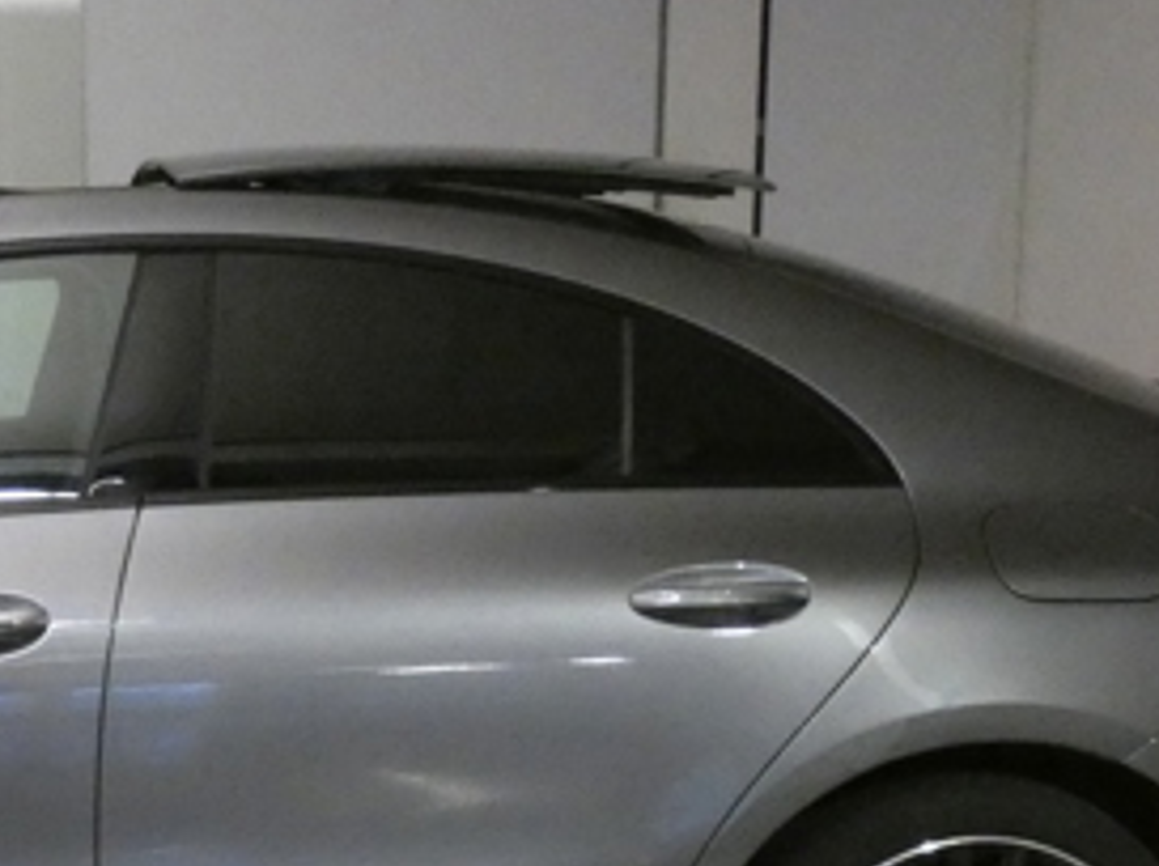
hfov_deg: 20.8
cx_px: -8
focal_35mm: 91
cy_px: 964
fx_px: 3043
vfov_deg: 15.7
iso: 1600
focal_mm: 5.5
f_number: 3.3
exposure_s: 1/125
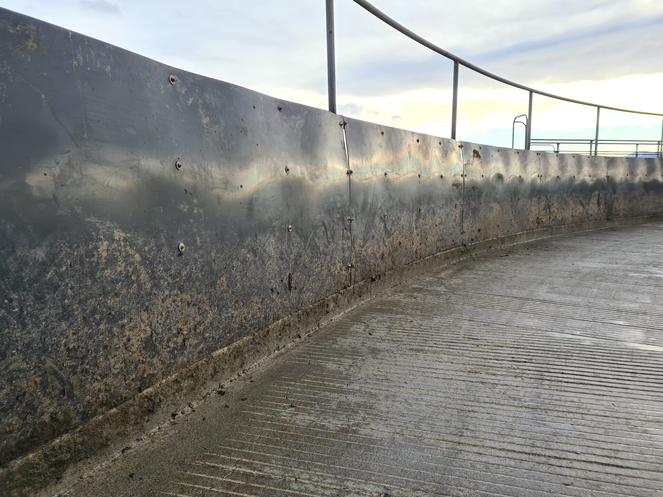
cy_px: 248
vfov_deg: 53.1
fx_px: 498
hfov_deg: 67.3
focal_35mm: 26
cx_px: 332
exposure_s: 1/313
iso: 50
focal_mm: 5.4
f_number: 1.8
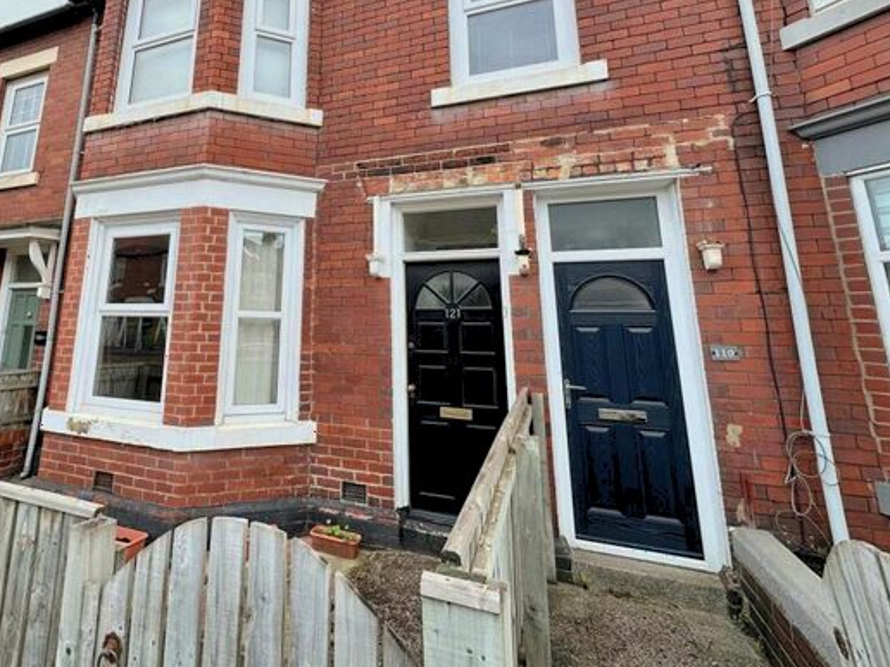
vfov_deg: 66.7
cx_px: 336
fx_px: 489
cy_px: 220
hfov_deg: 83.1
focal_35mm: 19
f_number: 2.2
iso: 40
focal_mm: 2.2
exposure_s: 1/606
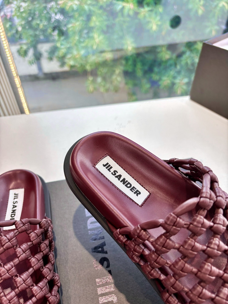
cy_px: 152
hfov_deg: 53.1
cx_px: 114
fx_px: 228
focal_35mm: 26
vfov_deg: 67.3
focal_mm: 5.96
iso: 40
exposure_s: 1/199
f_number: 1.6
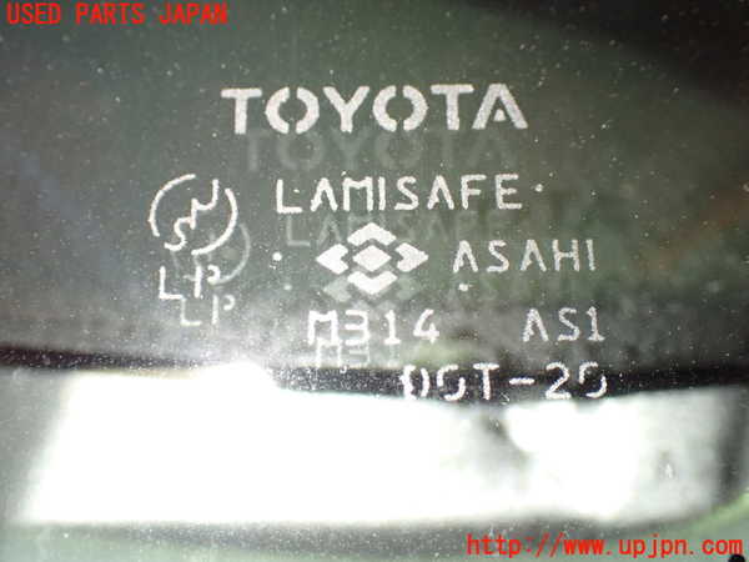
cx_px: 374
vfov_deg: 35.1
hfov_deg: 45.8
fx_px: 887
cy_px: 281
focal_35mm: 41
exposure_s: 1/60
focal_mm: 7.31
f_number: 2.8
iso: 800
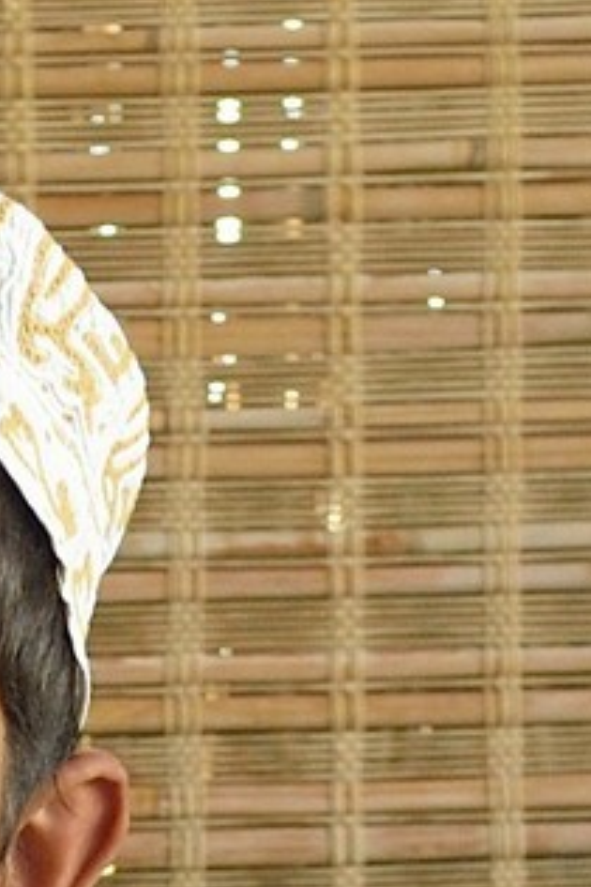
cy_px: 2788
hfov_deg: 2.6
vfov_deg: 3.7
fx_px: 13149
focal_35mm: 534
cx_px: 203
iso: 800
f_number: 7.1
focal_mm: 70
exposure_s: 1/100
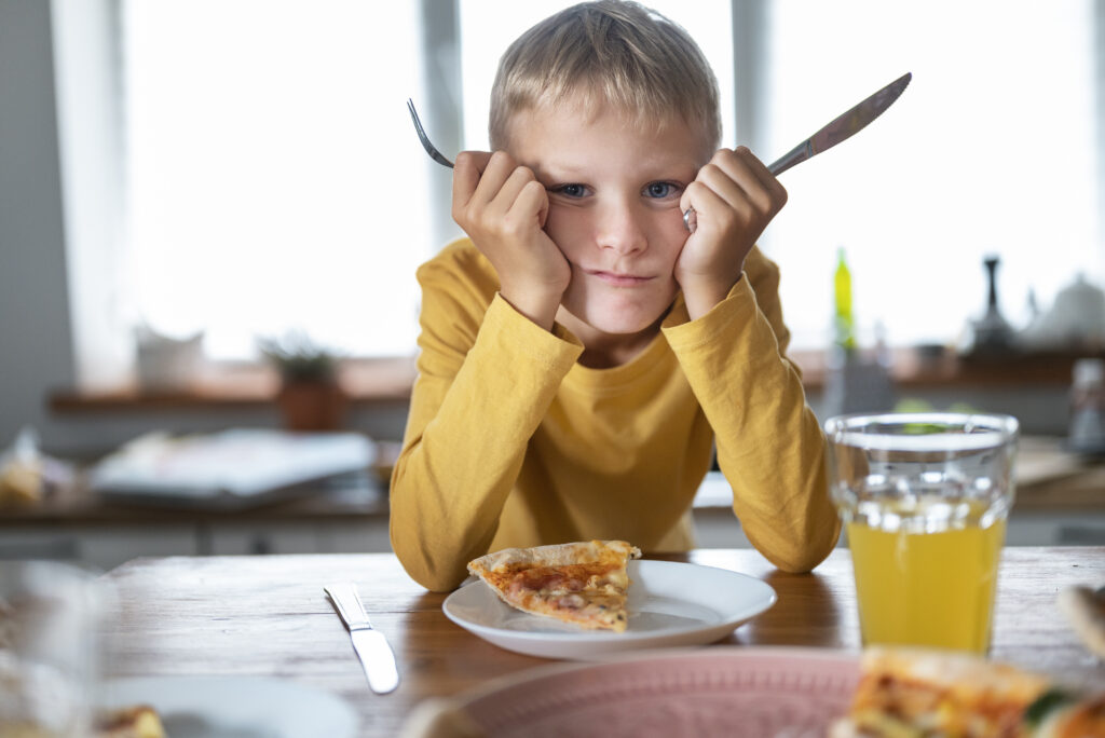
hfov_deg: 39.6
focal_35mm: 50
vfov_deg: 27.0
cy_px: 369
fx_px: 1536
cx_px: 552
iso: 1250
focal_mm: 50
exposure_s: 1/400
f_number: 1.8
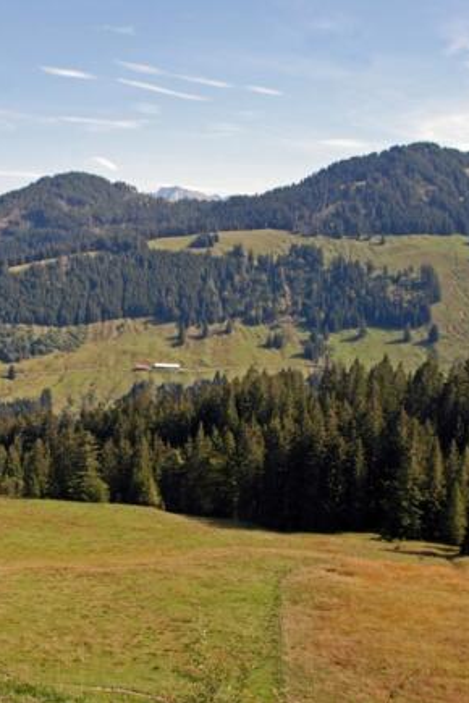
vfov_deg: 39.6
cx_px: 112
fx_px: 977
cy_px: 352
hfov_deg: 26.6
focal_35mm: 50
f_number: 8
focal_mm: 22
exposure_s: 1/125
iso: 160
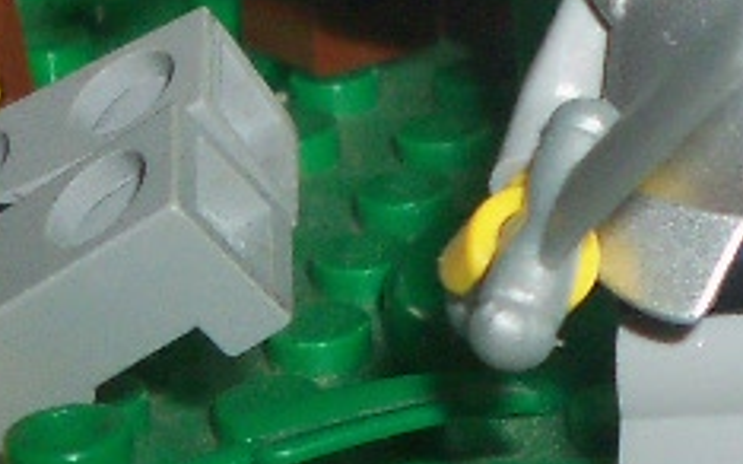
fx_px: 3987
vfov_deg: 6.3
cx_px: 1324
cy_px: -706
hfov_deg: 10.1
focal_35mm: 197
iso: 100
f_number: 2.9
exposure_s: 1/30
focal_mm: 5.7
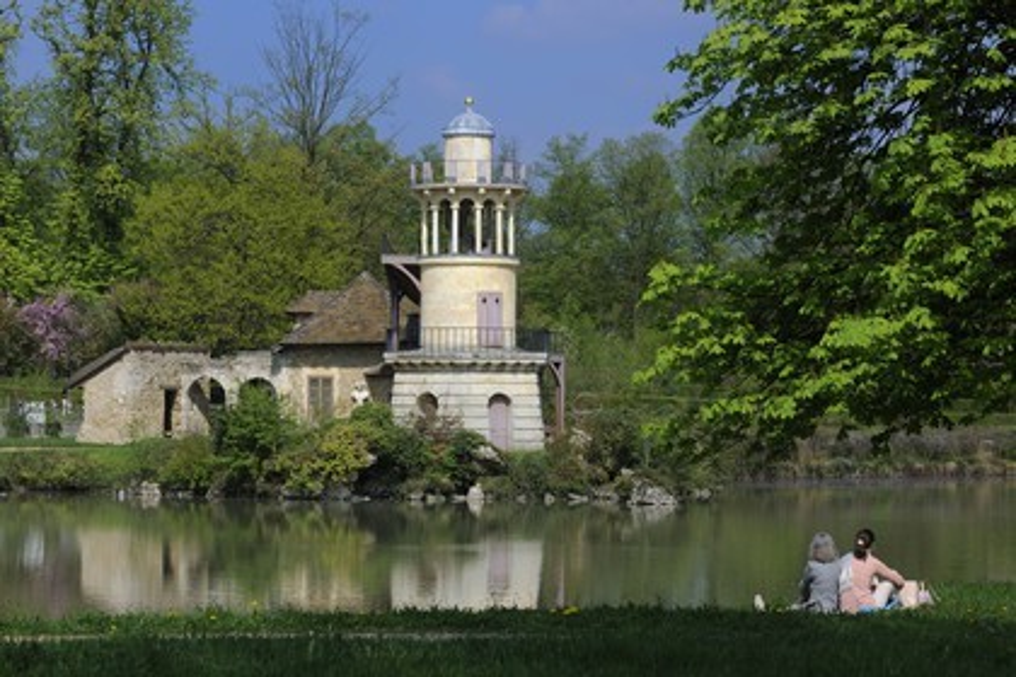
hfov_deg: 20.8
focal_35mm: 98
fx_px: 2766
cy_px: 338
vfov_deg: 14.0
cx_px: 508
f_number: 10
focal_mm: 98
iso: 100
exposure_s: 1/160
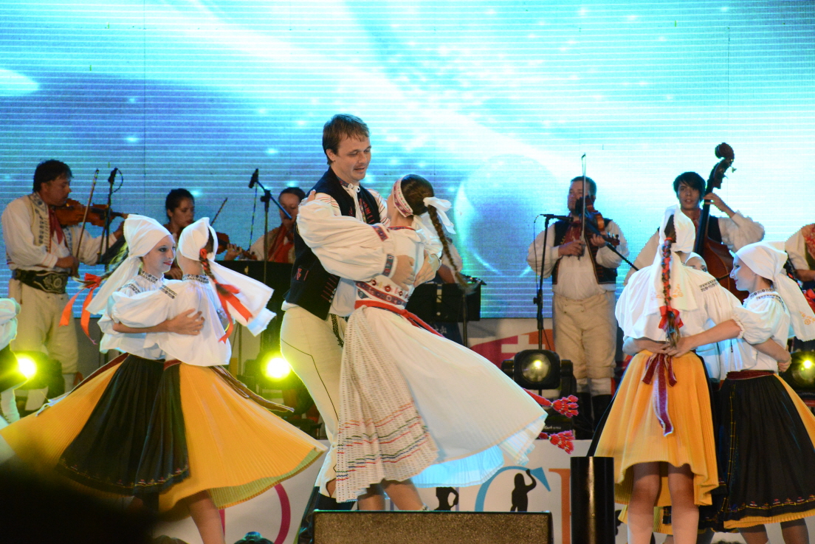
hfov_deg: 10.3
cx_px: 408
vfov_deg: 6.9
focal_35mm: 200
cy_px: 272
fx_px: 4529
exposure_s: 1/200
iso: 6400
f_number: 9
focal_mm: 200
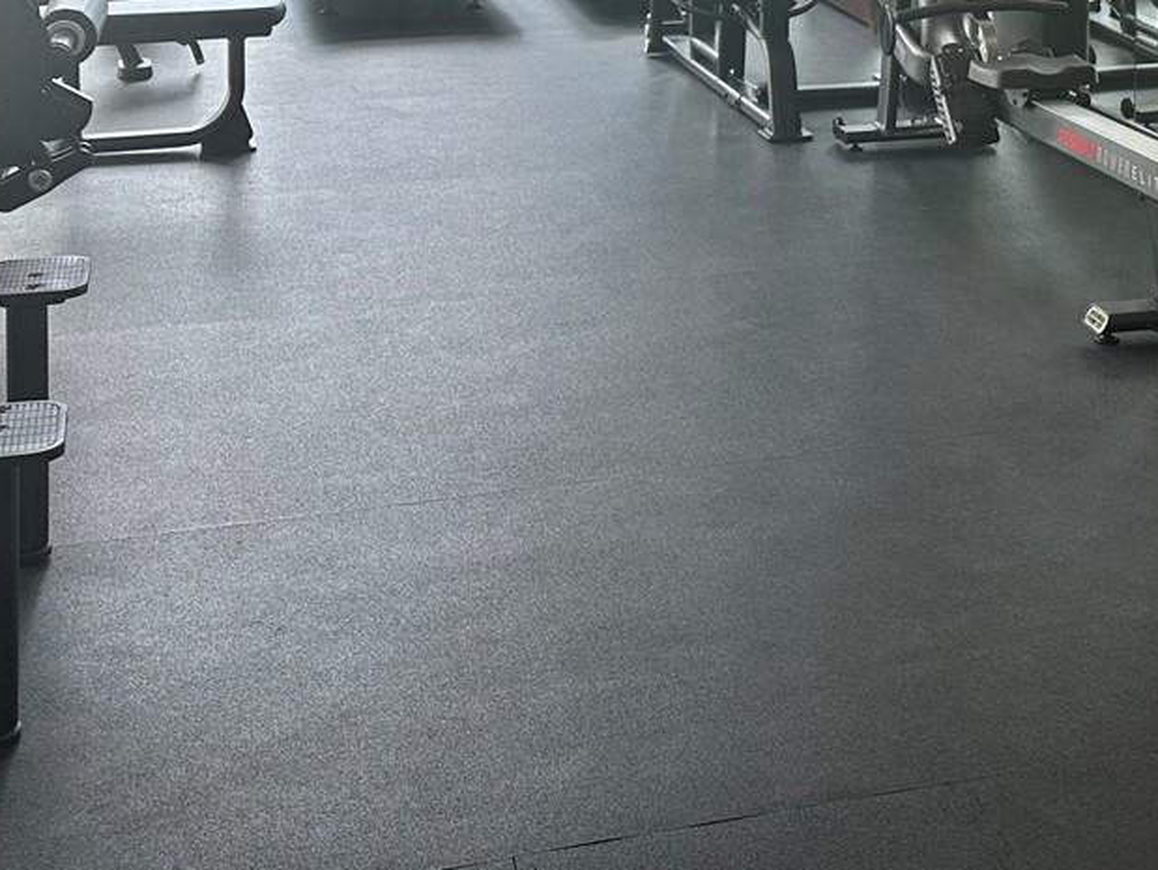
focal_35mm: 62
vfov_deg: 21.8
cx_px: 967
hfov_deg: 30.2
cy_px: -195
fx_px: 2075
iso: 100
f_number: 1.78
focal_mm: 6.86
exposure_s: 1/120
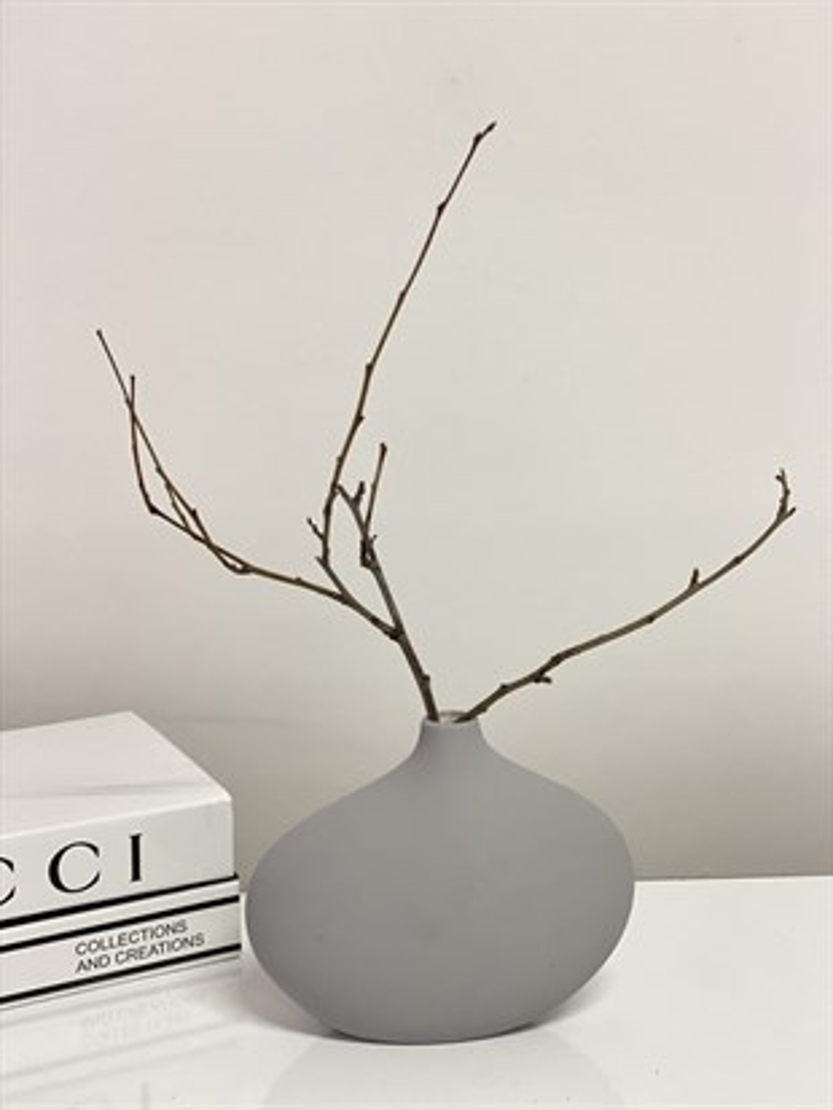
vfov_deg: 36.8
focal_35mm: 52
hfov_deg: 28.0
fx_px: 1668
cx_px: 416
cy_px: 555
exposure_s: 1/50
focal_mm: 6
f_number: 2
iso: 160
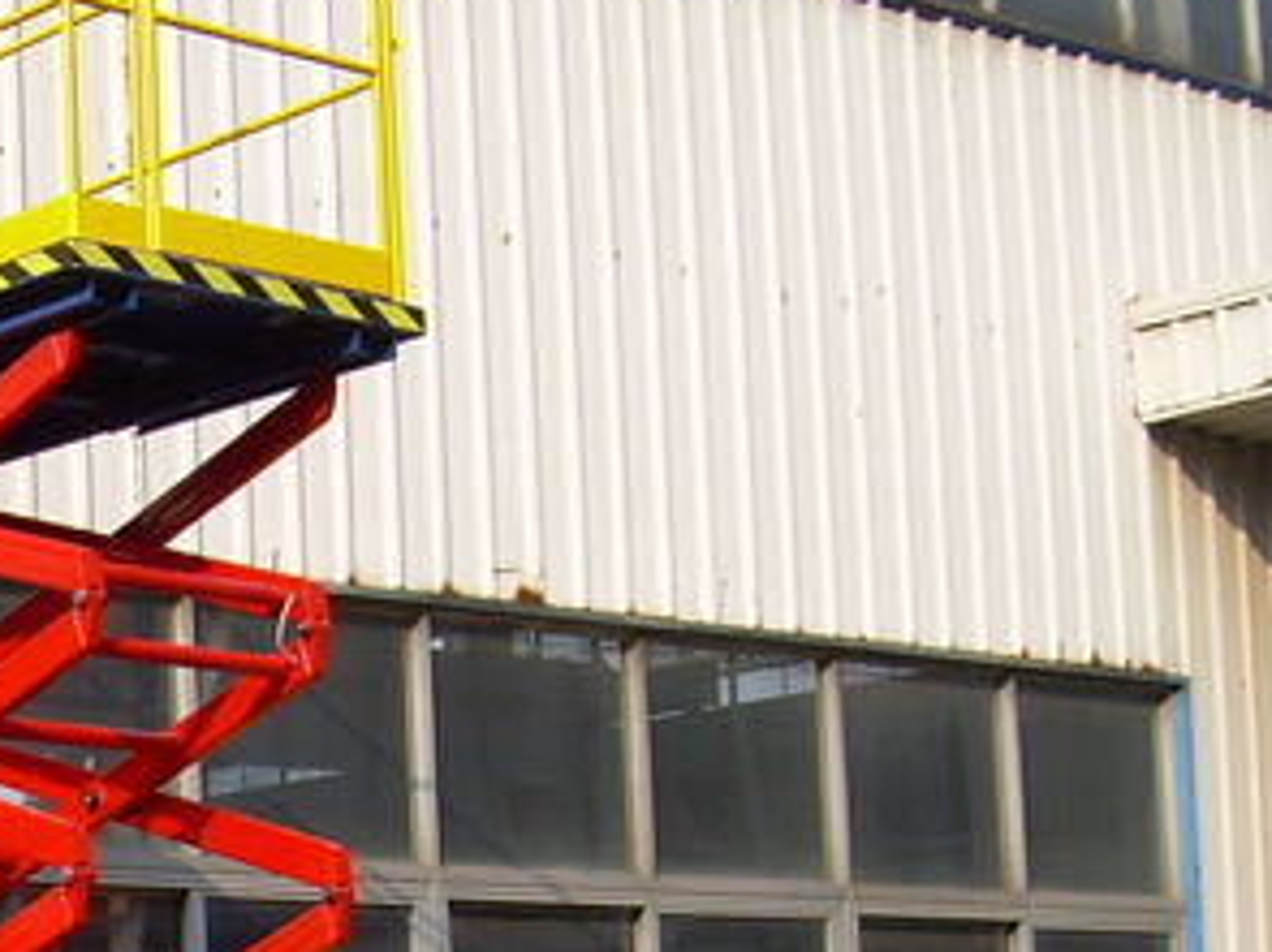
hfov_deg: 18.6
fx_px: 3783
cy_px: 1090
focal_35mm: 103
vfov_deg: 14.0
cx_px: 39
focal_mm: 6.3
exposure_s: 1/458
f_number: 2.8
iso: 50
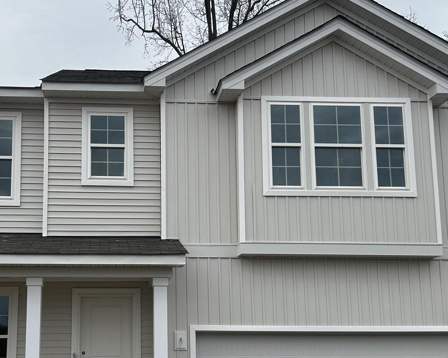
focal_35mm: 47
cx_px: 139
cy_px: 248
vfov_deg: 31.7
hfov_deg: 39.0
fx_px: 623
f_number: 1.5
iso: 50
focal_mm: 5.7
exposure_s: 1/2404
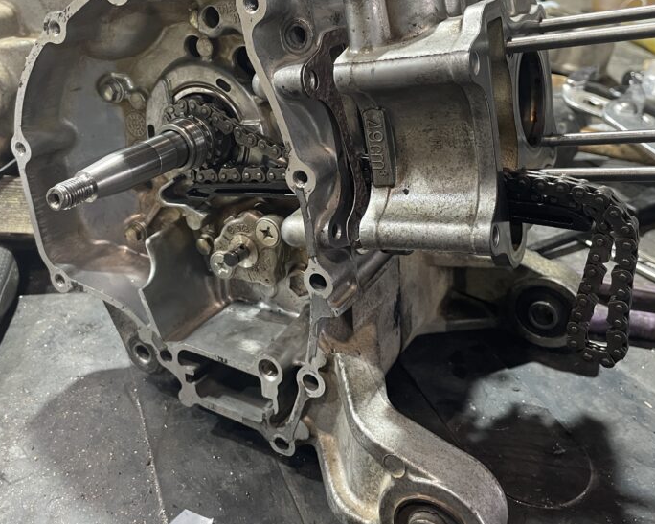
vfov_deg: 38.7
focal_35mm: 38
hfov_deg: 47.8
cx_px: 284
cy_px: 178
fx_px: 737
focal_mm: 4.2
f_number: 1.6
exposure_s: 1/50
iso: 250
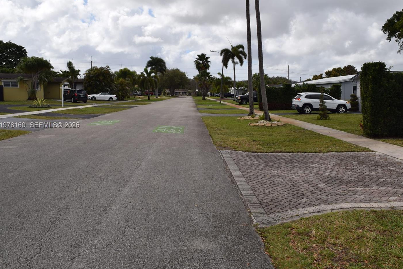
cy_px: 126
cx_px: 221
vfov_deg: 42.3
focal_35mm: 31
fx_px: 347
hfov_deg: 60.2
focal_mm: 18
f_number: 13
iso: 100
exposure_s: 1/200
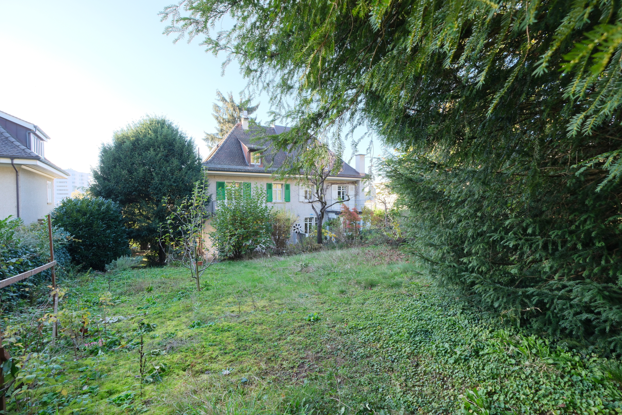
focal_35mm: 15
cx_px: 311
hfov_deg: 100.4
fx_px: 259
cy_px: 208
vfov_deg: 77.3
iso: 125
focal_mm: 10
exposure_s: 1/26
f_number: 4
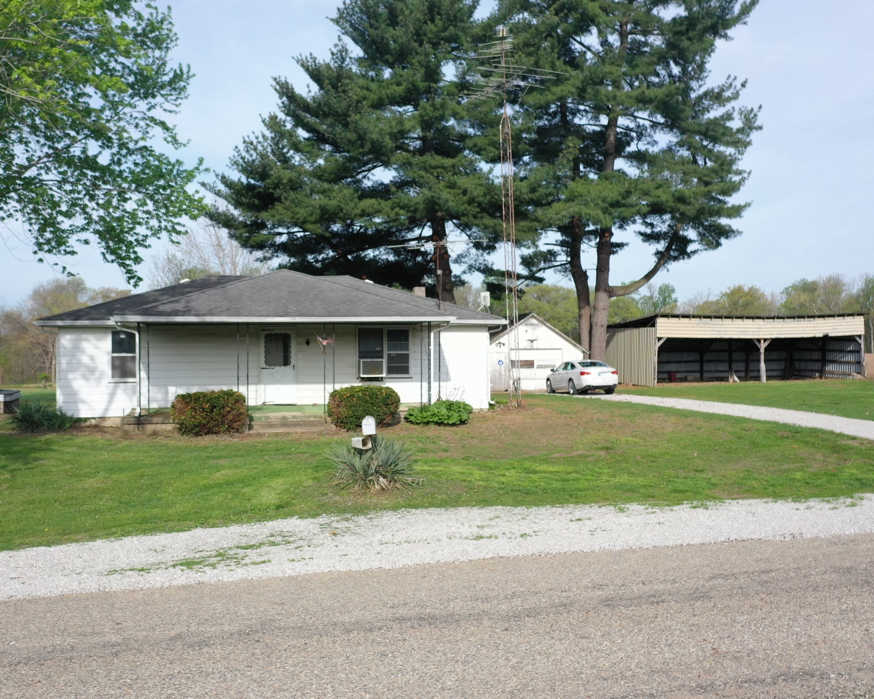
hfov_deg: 55.7
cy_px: 352
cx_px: 423
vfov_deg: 45.8
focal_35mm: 32
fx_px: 828
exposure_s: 1/3200
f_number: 3.5
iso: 400
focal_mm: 10.26
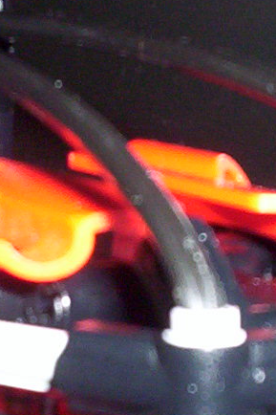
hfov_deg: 9.2
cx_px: 81
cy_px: 406
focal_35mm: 149
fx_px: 1715
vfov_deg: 13.6
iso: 140
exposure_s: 1/60
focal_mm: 4.99
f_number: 4.5
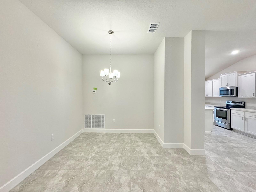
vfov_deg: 85.7
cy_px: 96
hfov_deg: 102.1
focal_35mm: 14
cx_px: 128
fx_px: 104
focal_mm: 2.22
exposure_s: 1/120
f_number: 2.2
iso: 250
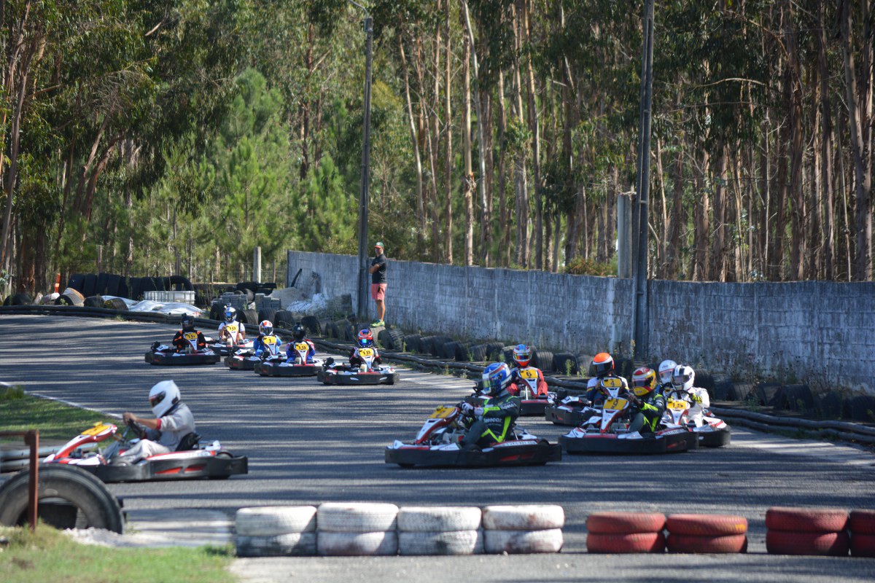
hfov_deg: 9.1
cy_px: 292
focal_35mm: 225
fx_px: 5468
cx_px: 438
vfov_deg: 6.1
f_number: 5
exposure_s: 1/1000
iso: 560
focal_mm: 150
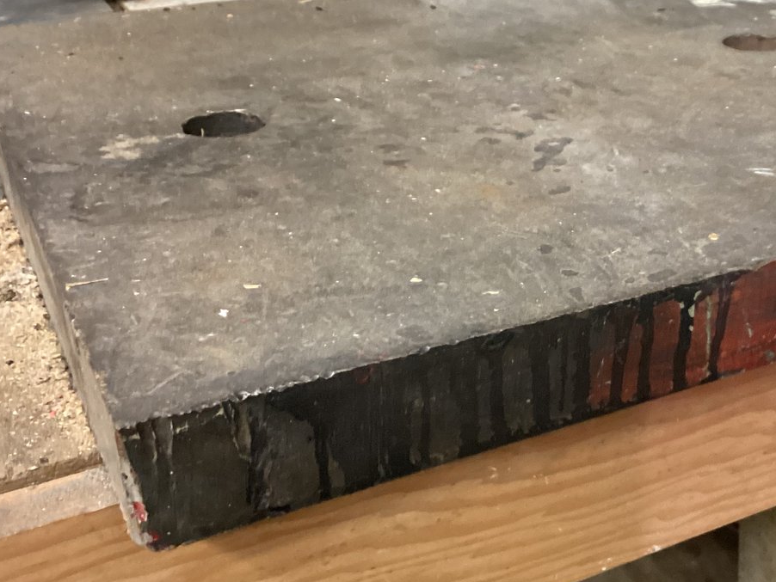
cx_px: 602
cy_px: 294
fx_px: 1166
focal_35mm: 52
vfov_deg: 28.0
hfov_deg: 35.8
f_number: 2.4
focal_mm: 3.3
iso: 400
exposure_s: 1/40
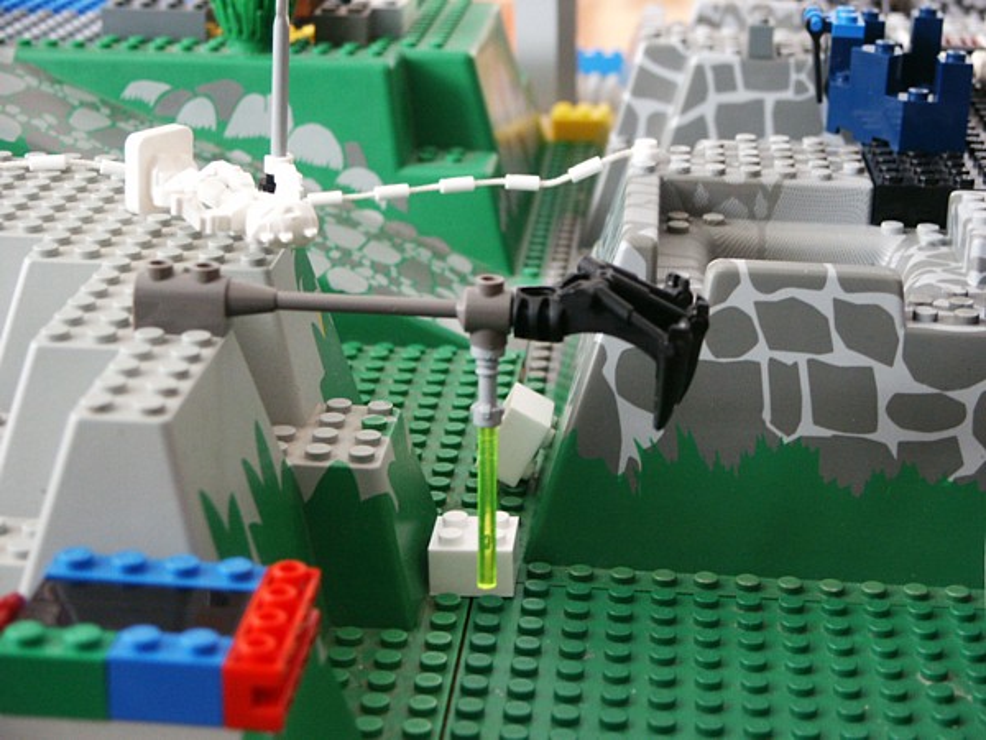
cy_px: 370
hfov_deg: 25.0
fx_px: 2222
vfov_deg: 18.9
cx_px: 493
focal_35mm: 78
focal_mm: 15.51
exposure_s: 1/15
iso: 200
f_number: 3.6
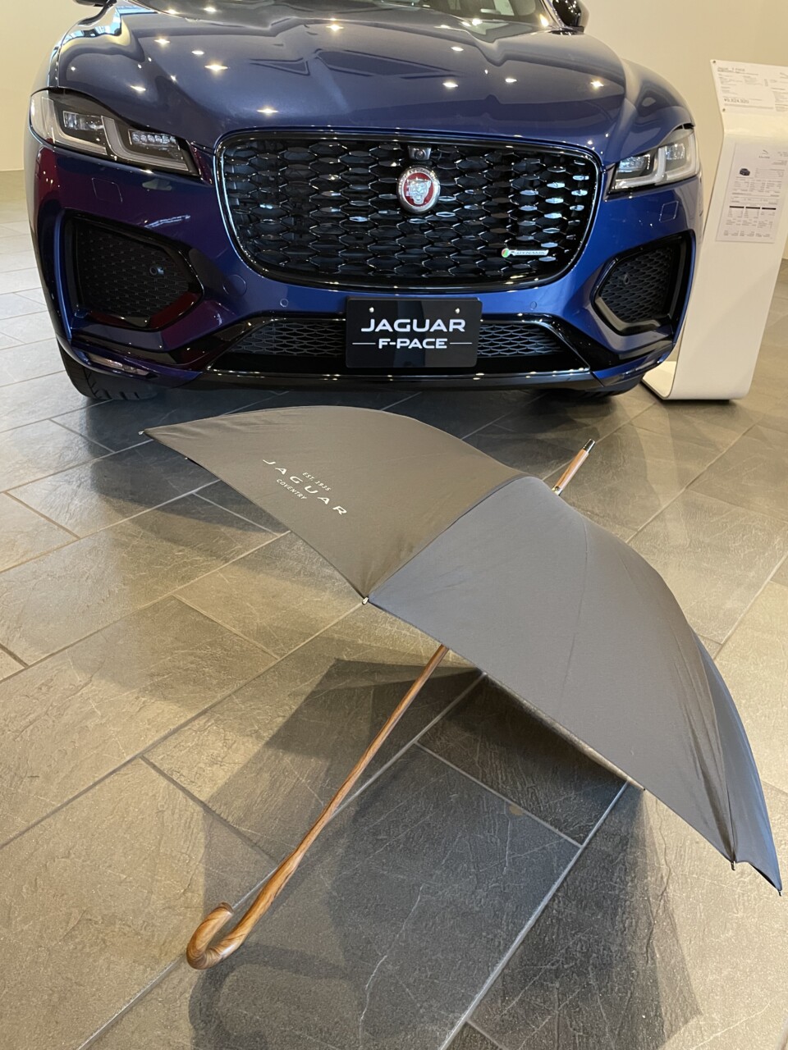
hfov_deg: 53.1
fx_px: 789
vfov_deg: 67.3
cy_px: 525
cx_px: 394
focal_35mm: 26
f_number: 1.6
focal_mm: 4.2
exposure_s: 1/33
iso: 500
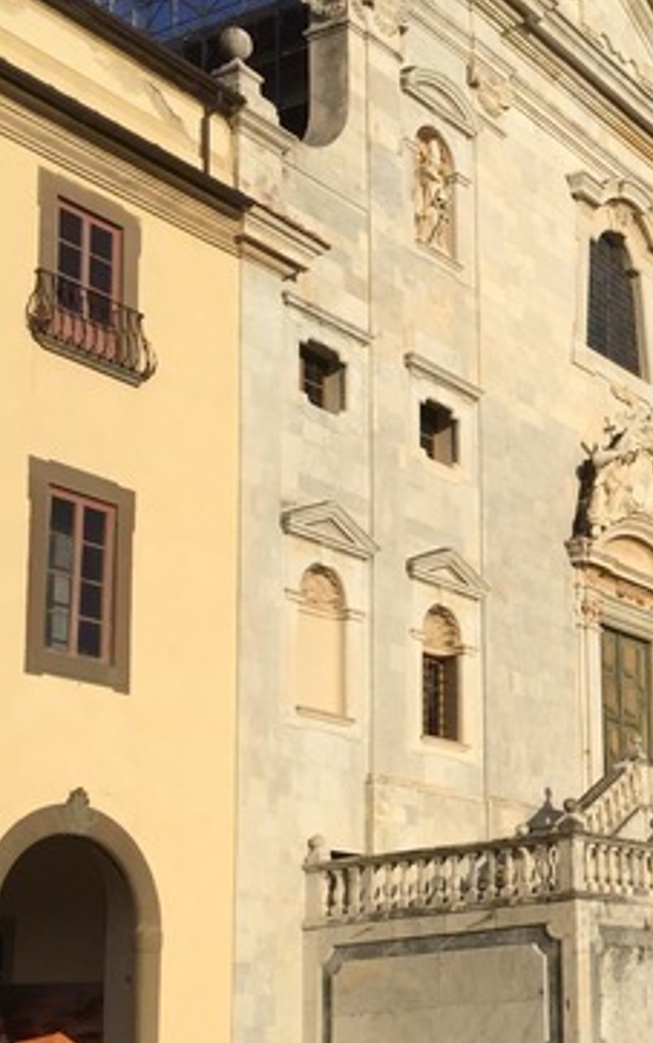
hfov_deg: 18.7
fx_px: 1850
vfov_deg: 31.3
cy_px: 672
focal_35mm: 65
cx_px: 826
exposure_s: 1/3968
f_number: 2.2
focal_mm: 4.15
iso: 32
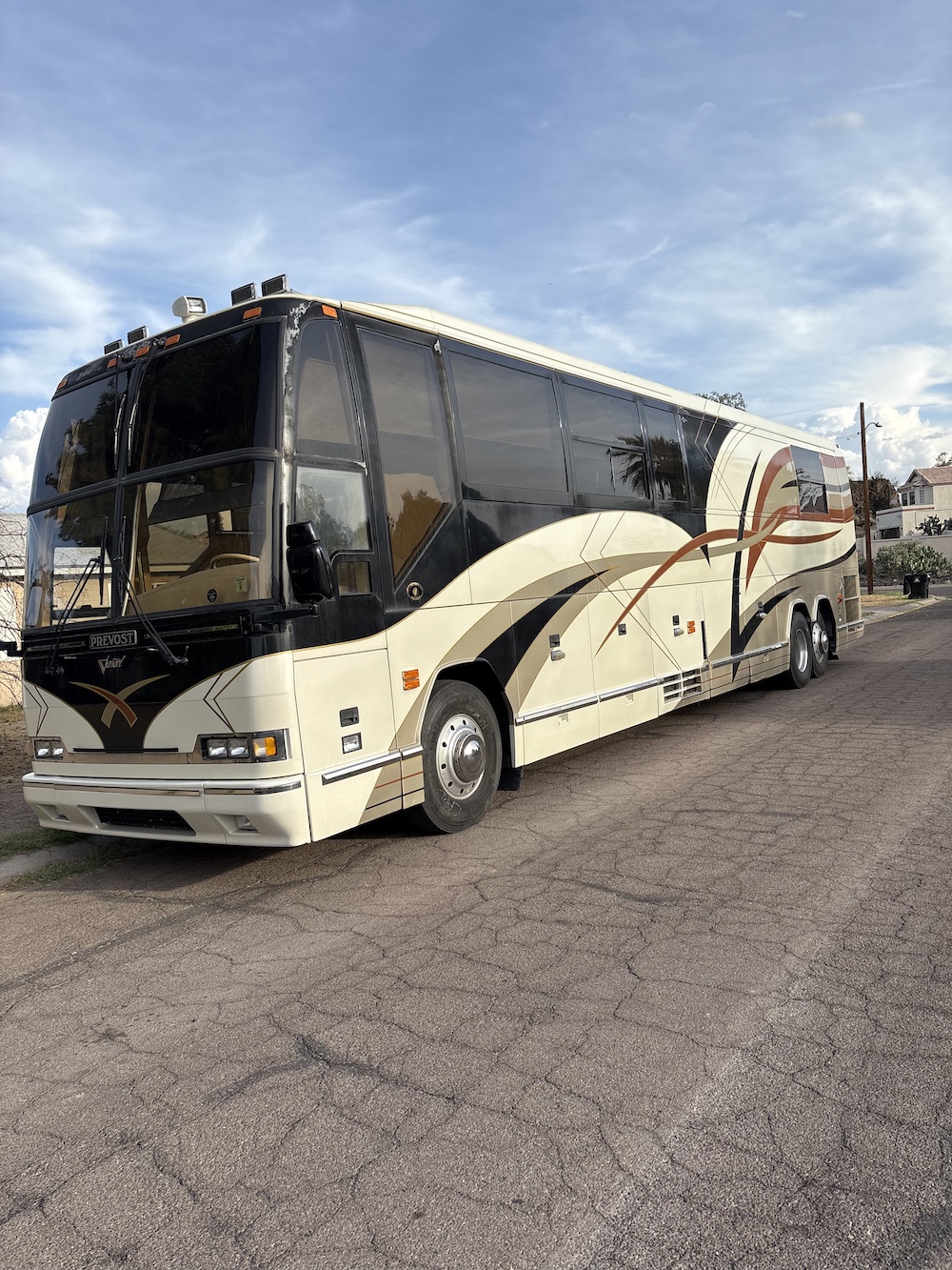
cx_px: 476
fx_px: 953
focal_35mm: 26
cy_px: 635
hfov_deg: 53.1
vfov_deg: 67.3
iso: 50
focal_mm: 5.96
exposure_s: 1/2208
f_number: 1.6
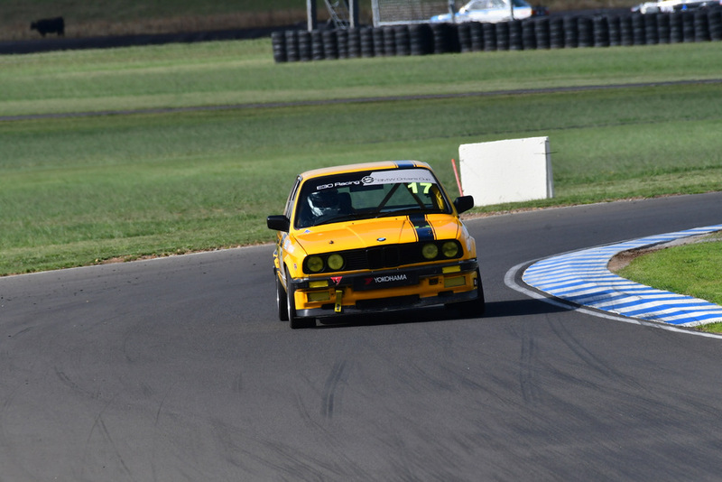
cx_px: 361
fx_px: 15046
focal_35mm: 750
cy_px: 241
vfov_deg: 1.8
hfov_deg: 2.7
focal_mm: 500
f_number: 11
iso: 400
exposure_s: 1/640
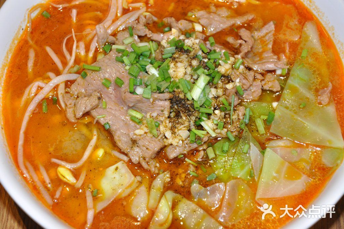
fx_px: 1074
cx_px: 172
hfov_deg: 18.2
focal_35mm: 112
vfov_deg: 12.1
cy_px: 114
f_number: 5.3
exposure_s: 1/60
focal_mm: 75
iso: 800
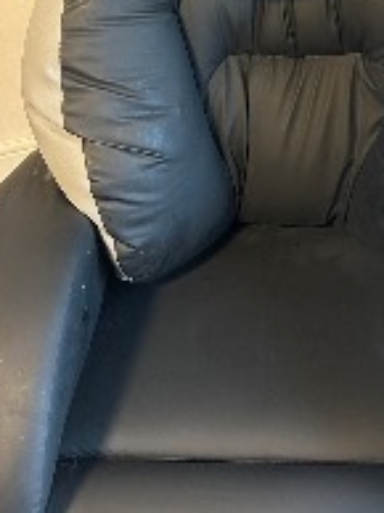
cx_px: 295
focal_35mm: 51
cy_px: 87
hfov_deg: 28.0
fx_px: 756
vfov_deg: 36.0
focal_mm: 5.7
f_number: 1.5
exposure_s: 1/33
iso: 500
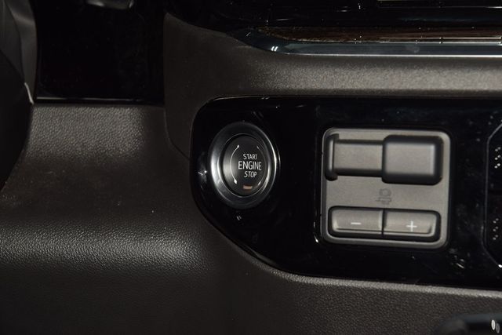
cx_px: 251
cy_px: 168
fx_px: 1464
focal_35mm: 105
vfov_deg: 13.0
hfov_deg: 19.5
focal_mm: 70
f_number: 8
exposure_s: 1/125
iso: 100
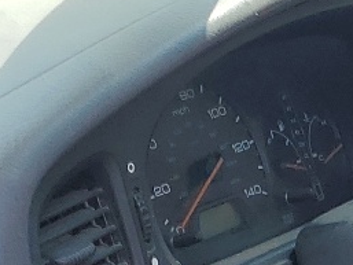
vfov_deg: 8.6
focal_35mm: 162
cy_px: 573
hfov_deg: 10.3
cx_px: 900
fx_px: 1653
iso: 50
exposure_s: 1/833
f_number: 1.5
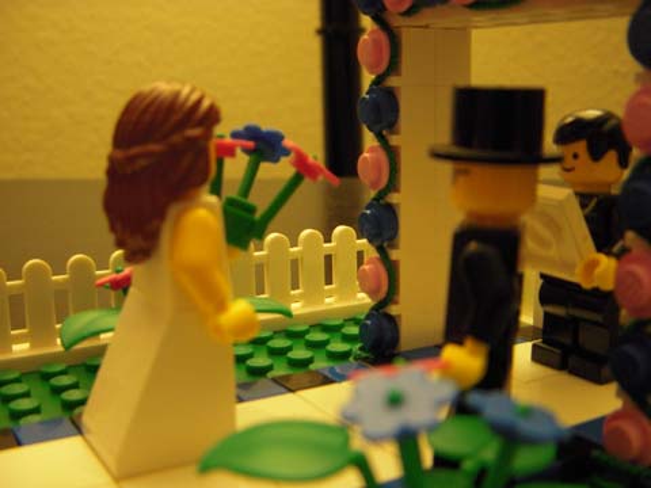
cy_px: 244
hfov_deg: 40.4
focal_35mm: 47
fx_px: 884
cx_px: 326
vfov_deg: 30.9
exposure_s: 1/8
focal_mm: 7.9
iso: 400
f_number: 3.4
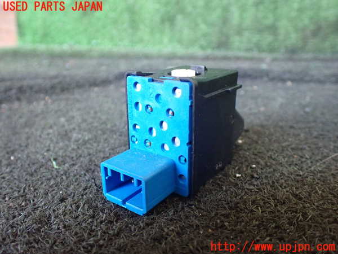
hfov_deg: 60.0
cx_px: 169
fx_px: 293
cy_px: 127
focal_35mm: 30
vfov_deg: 46.8
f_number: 2.3
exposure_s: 1/80
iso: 800
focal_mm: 5.4
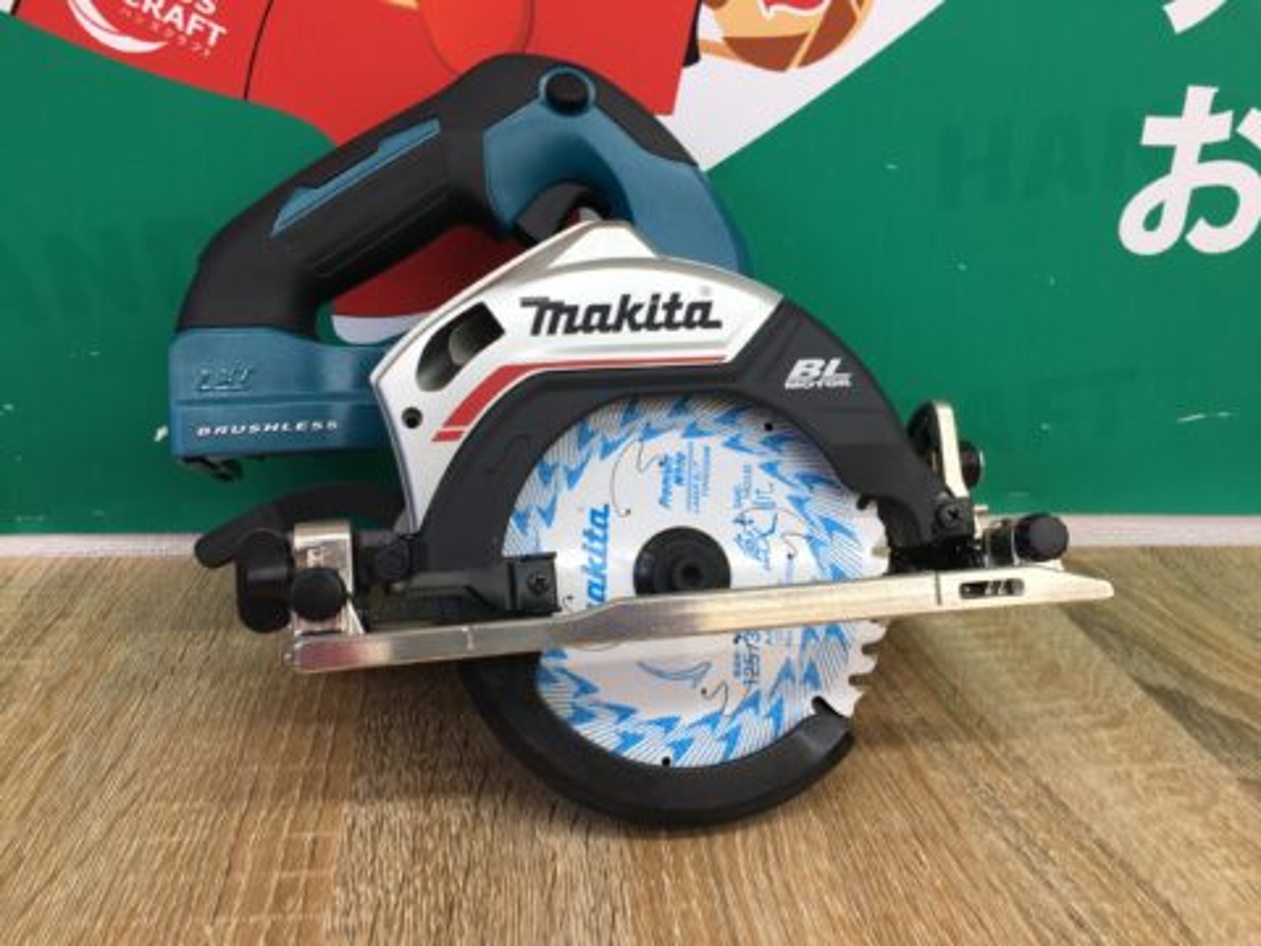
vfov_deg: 48.2
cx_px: 630
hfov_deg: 61.7
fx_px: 1056
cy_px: 473
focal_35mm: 29
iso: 32
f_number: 2.2
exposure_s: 1/60
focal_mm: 4.15
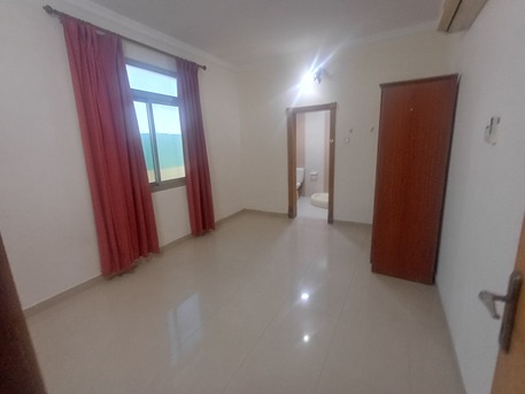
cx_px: 262
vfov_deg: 78.1
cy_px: 197
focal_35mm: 16
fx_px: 243
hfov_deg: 94.5
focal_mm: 1.64
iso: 200
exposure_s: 1/33.3
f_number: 2.2
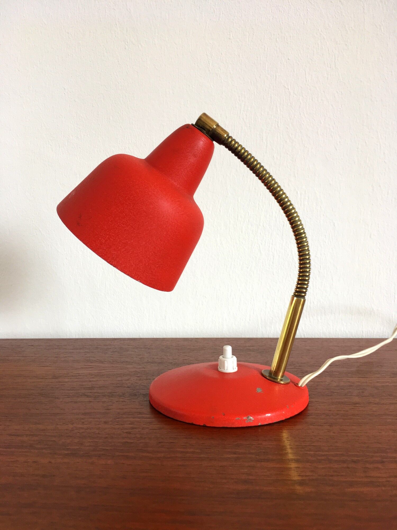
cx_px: 198
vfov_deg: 61.7
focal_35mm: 29
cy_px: 265
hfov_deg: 48.2
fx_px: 443
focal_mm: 4.15
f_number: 2.2
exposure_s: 1/33
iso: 40
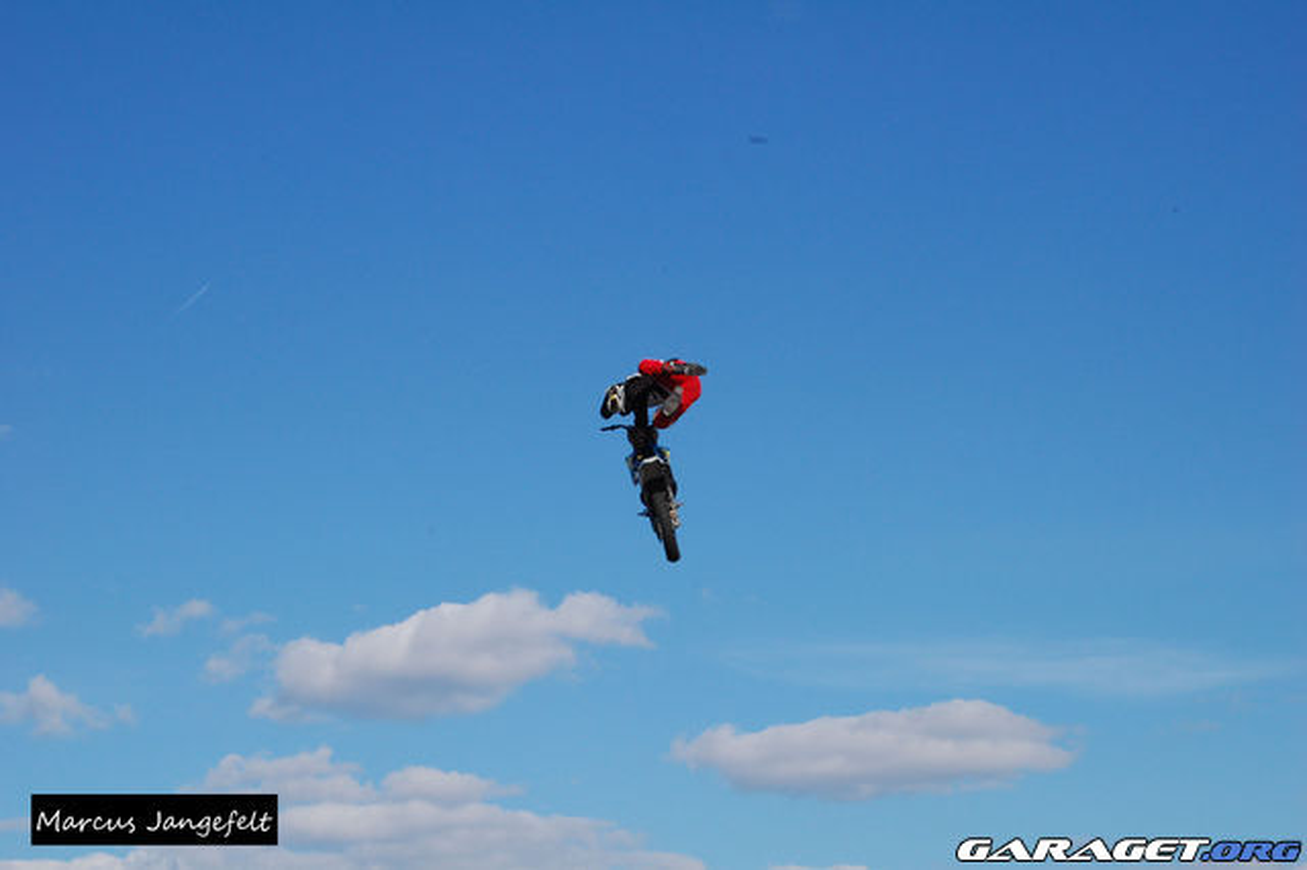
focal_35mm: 82
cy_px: 435
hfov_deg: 24.6
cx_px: 654
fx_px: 2994
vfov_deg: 16.5
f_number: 16
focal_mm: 55
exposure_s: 1/320
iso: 400
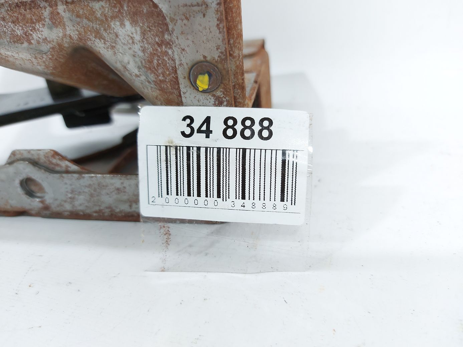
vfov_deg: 56.8
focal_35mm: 24
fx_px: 321
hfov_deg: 71.6
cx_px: 232
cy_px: 174
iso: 80
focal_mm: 5.23
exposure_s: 1/50
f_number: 1.8
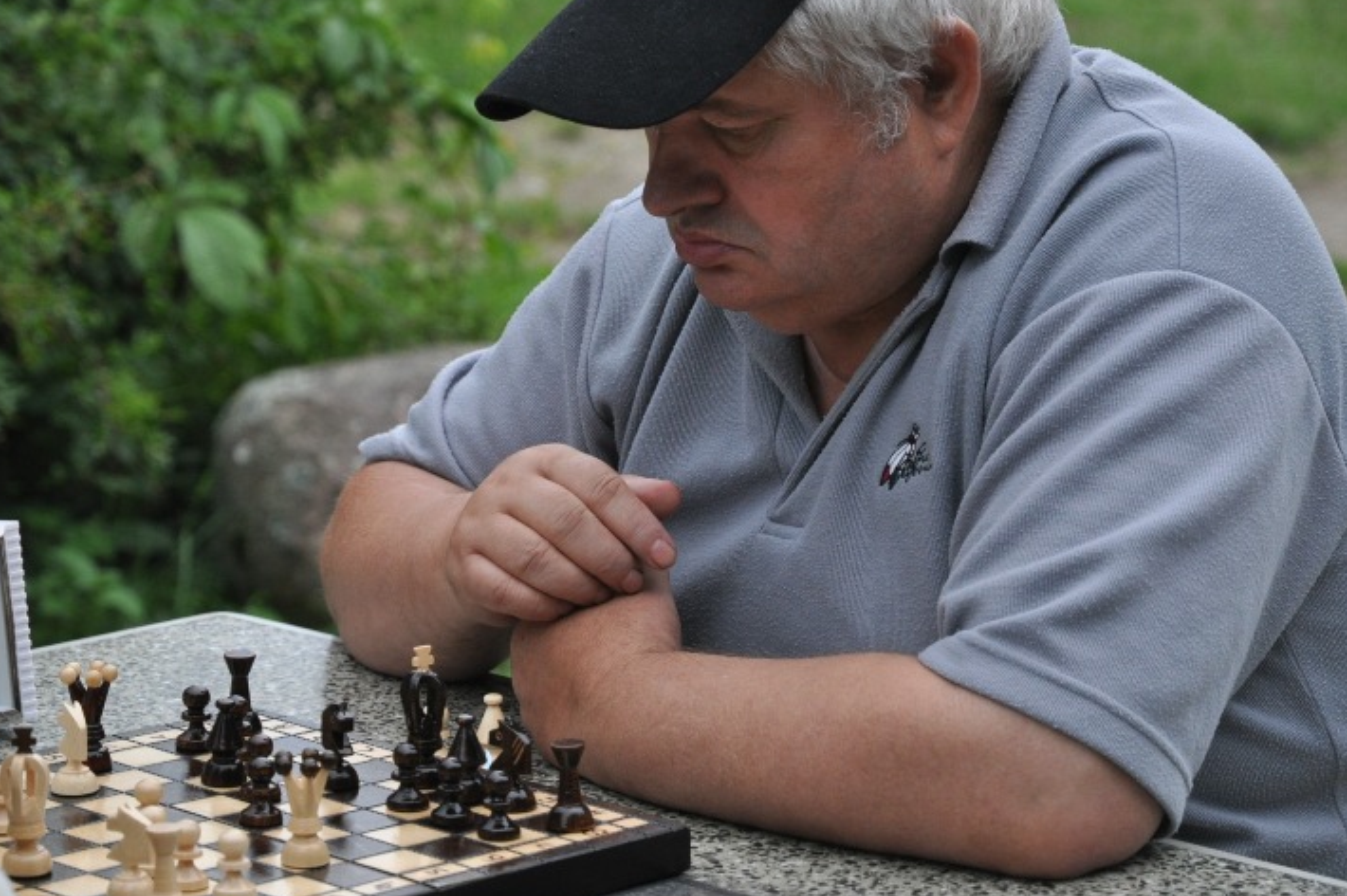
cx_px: 628
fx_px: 5367
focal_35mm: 144
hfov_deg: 14.3
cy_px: 483
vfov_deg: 9.5
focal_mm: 85
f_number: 5.6
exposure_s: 1/400
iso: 800
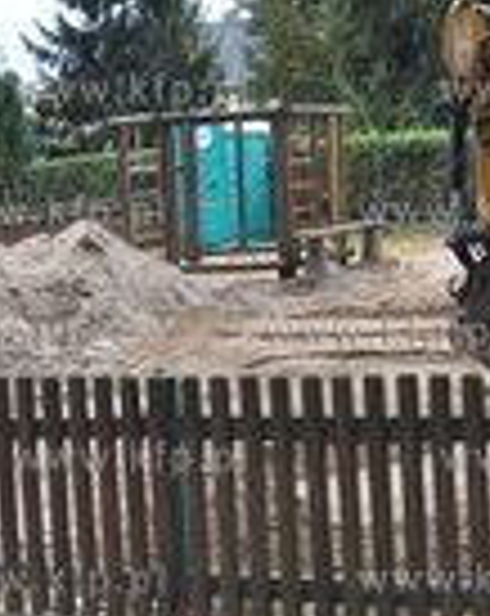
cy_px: 148
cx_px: 288
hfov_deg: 20.6
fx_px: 1346
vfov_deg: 25.4
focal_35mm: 74
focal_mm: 18
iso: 200
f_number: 6.3
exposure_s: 1/160
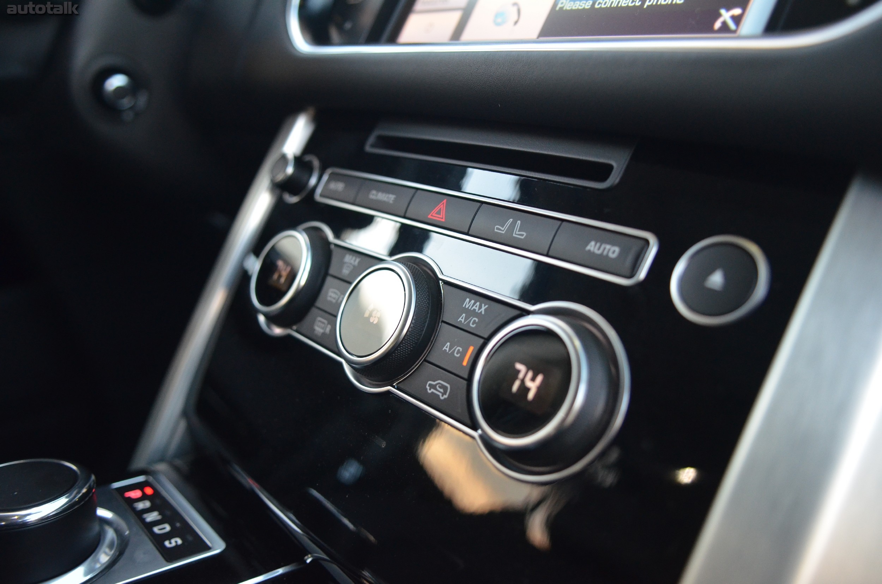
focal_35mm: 33
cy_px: 292
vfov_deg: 39.8
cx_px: 441
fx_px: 807
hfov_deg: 57.3
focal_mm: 22
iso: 1600
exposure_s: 1/50
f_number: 2.8
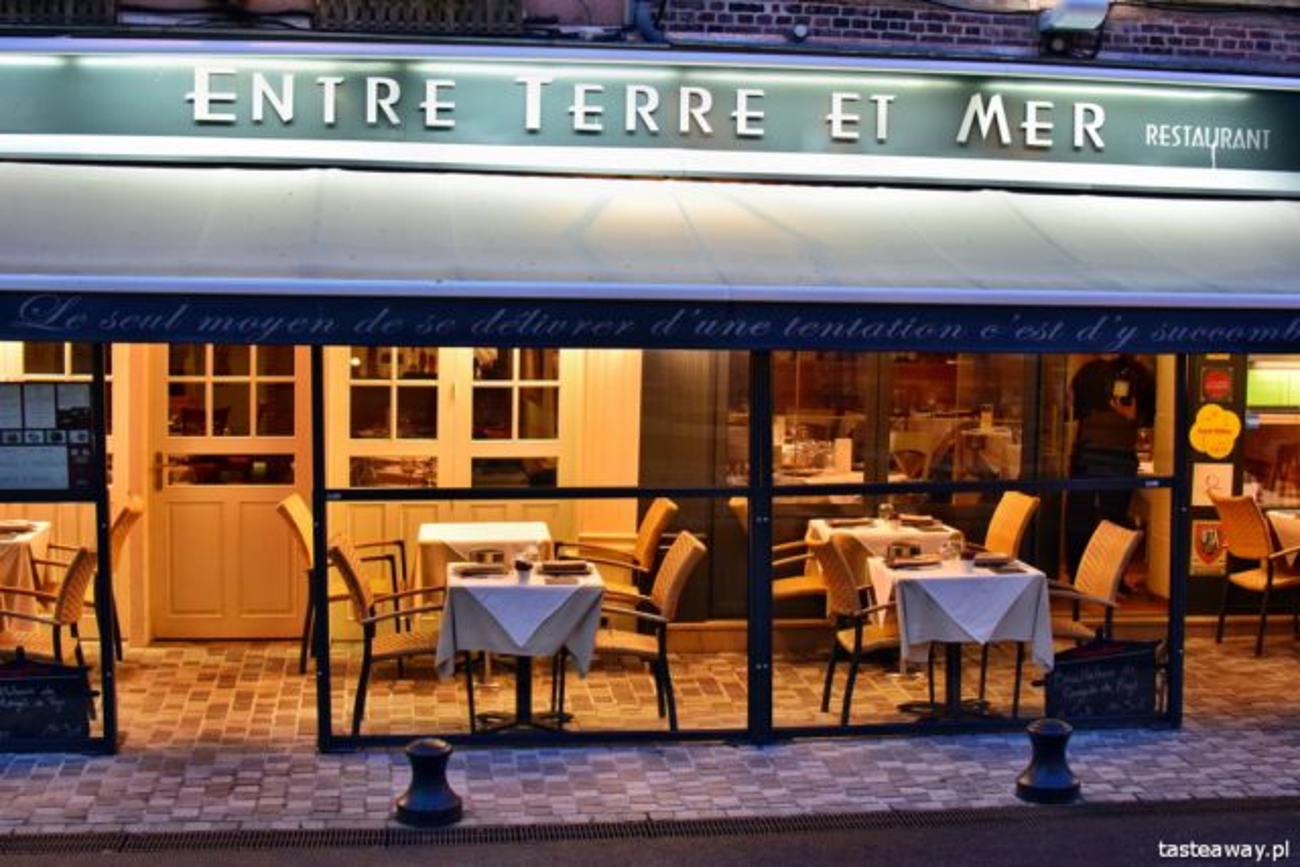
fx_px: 1896
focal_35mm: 52
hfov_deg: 37.8
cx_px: 650
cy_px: 434
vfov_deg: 25.8
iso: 1600
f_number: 5.6
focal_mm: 35
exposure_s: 1/60
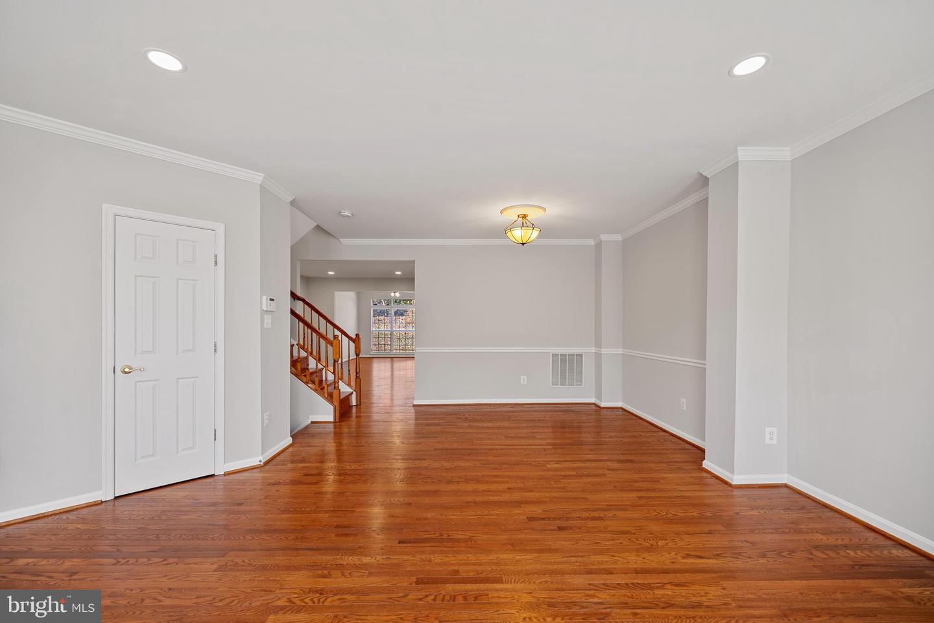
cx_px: 467
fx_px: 363
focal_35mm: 14
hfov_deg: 104.2
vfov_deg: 81.2
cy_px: 312
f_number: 4
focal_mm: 14
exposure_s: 1/25
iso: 100
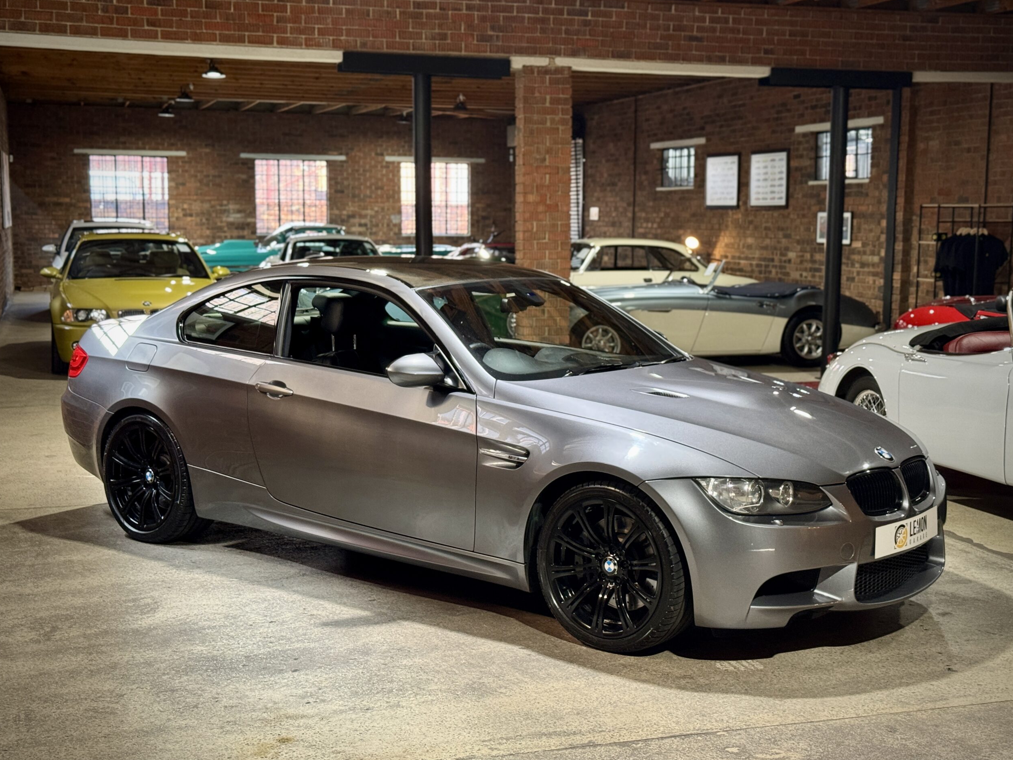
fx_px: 1434
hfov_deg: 38.9
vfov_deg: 29.7
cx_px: 506
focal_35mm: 49
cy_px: 377
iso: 200
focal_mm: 6.76
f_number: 1.78
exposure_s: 1/33
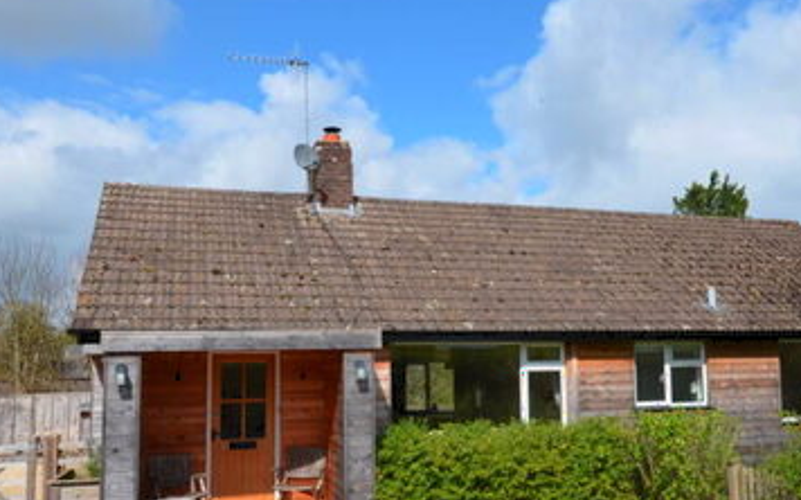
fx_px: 851
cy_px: 289
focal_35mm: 39
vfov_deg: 32.7
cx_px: 486
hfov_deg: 50.1
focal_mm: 13
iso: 100
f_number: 8
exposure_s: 1/250
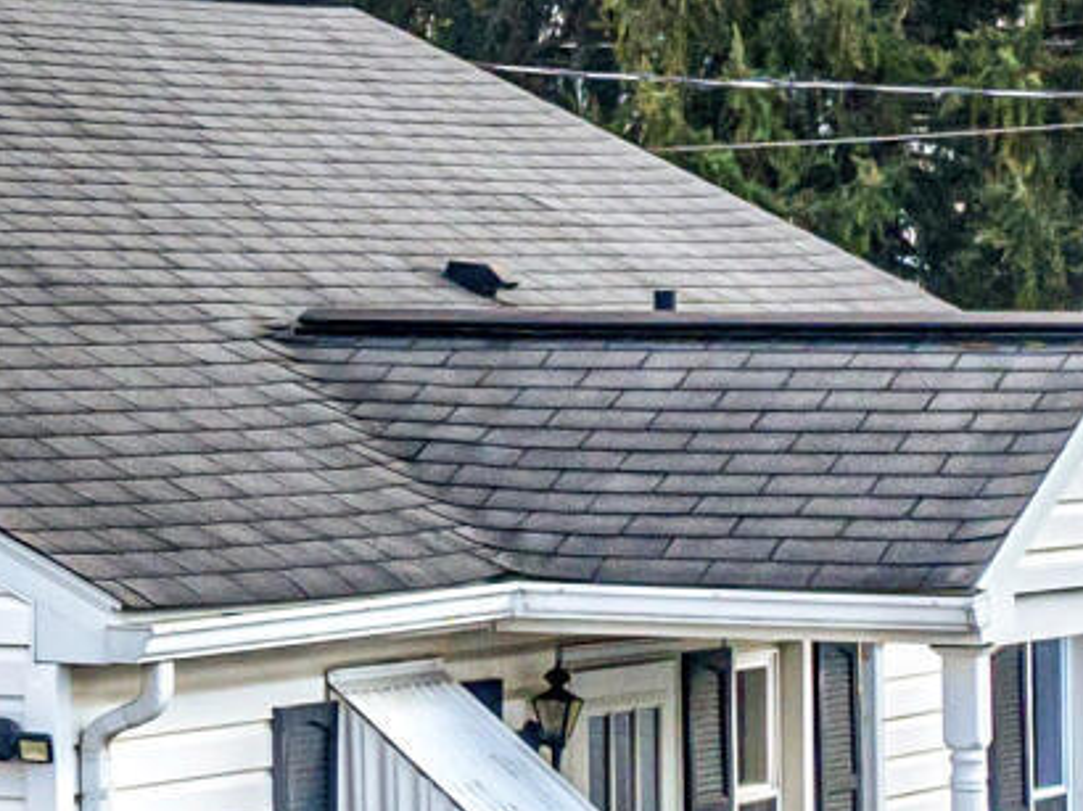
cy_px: 185
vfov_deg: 7.5
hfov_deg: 9.3
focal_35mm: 197
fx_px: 6160
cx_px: -1162
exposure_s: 1/500
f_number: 5
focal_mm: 10.26
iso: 100
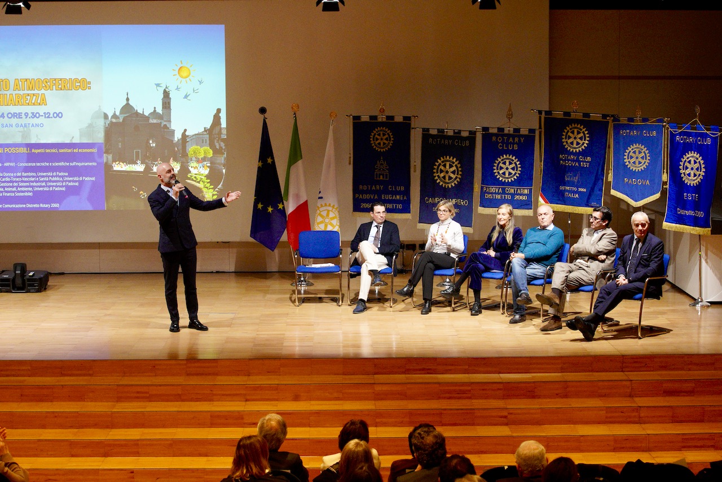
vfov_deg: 19.5
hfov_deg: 28.8
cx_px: 361
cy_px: 241
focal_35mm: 70
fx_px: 1404
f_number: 8
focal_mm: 70
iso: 8000
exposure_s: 1/60
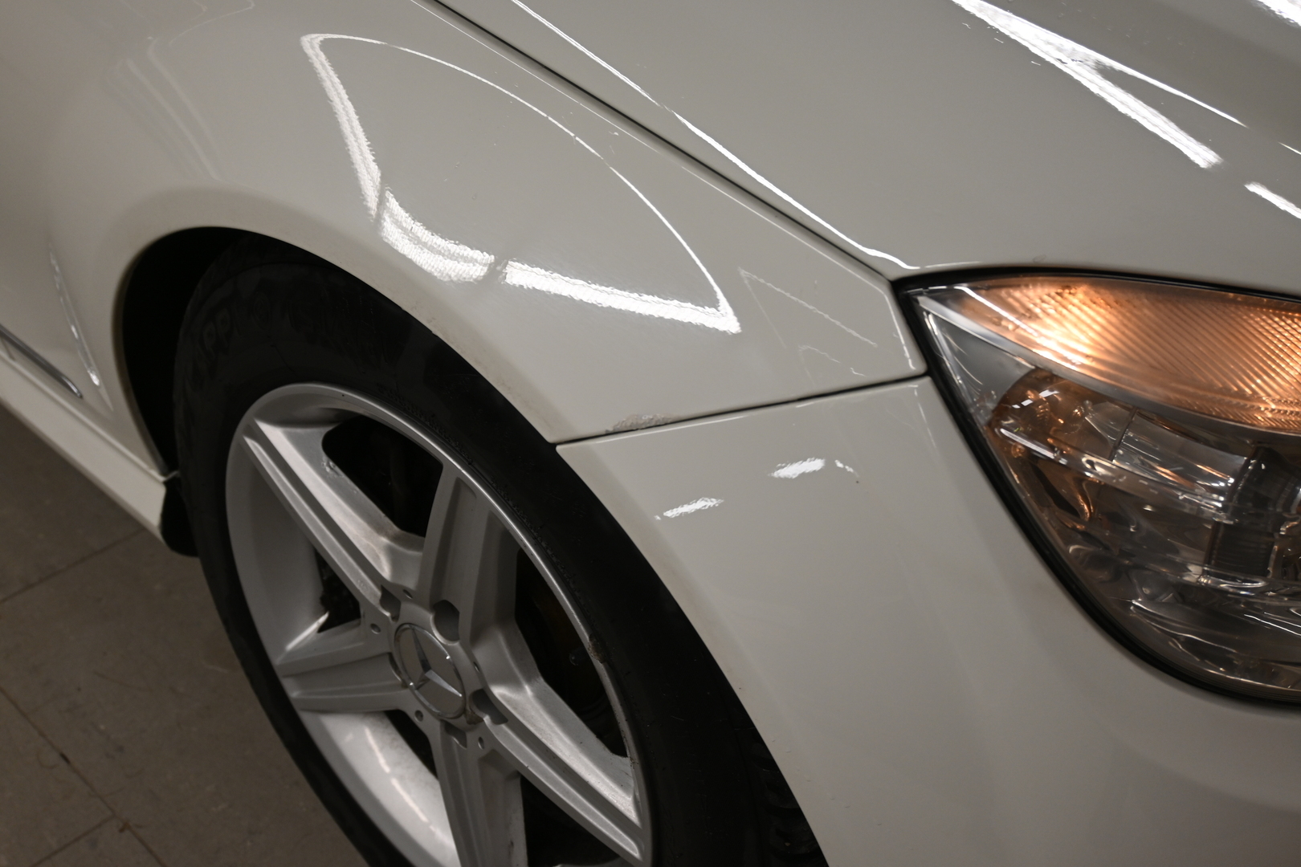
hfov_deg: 47.2
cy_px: 434
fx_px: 1491
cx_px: 650
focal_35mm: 41
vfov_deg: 32.4
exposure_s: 1/60
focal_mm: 27.5
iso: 320
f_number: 4.5
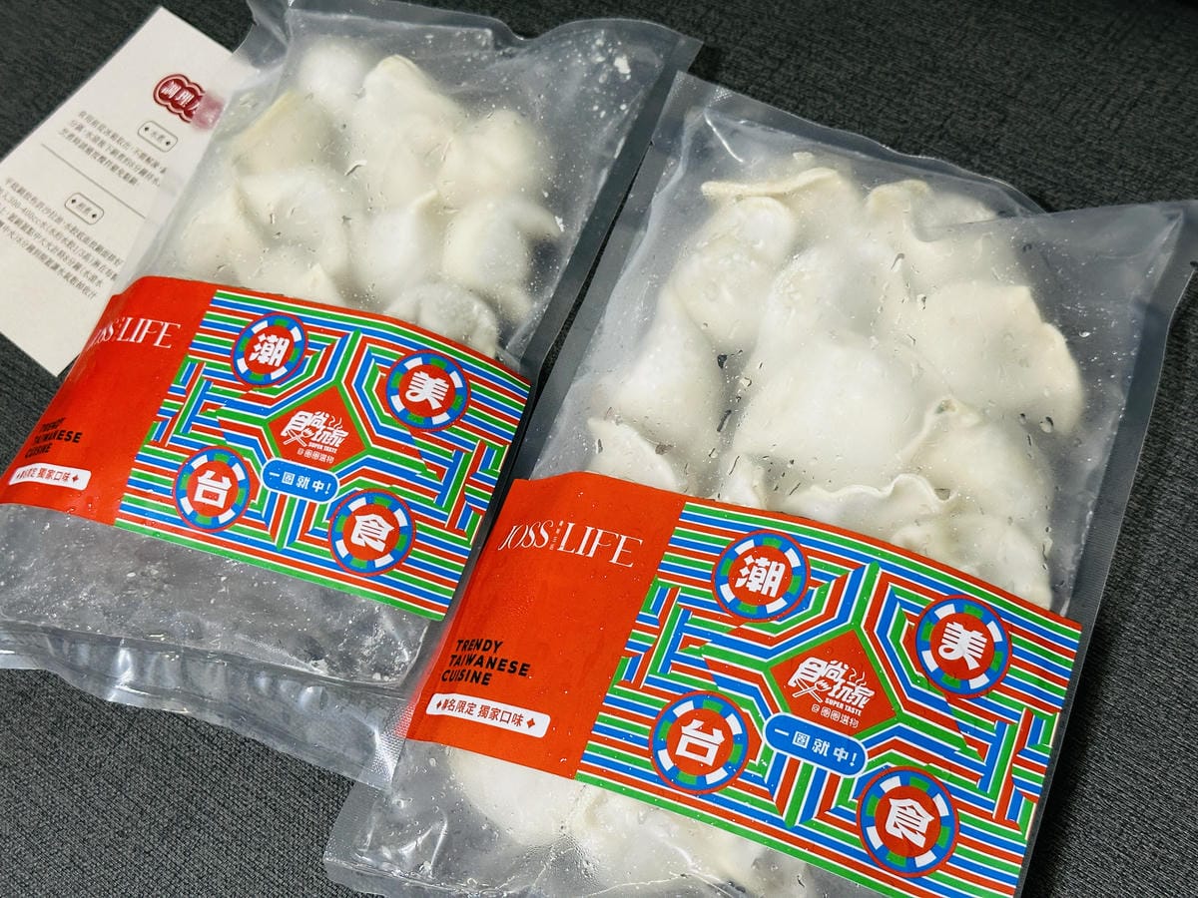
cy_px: 449
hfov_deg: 39.7
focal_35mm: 48
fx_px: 1661
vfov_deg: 30.3
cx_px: 599
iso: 160
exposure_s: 1/60
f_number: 1.78
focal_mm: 6.86
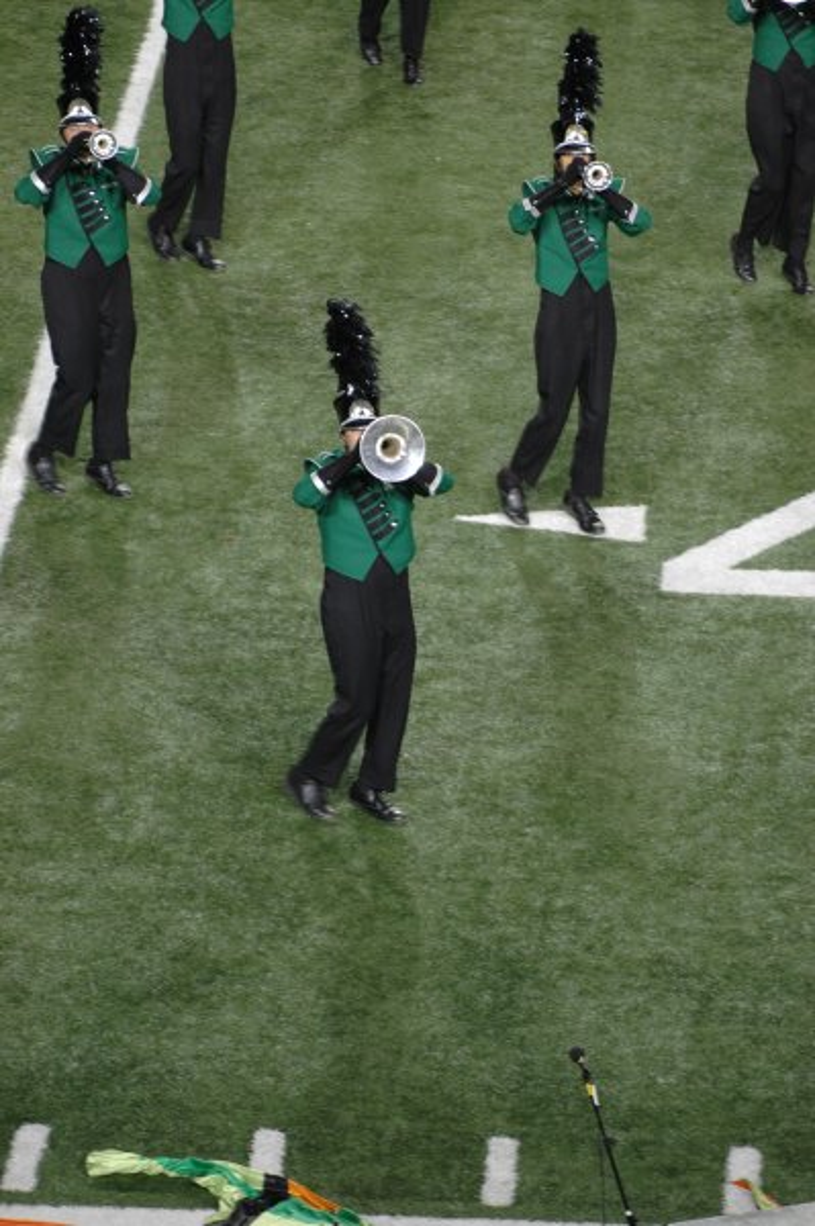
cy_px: 613
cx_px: 408
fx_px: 10204
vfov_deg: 6.9
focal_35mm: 300
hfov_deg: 4.6
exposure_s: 1/60
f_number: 2.8
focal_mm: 200
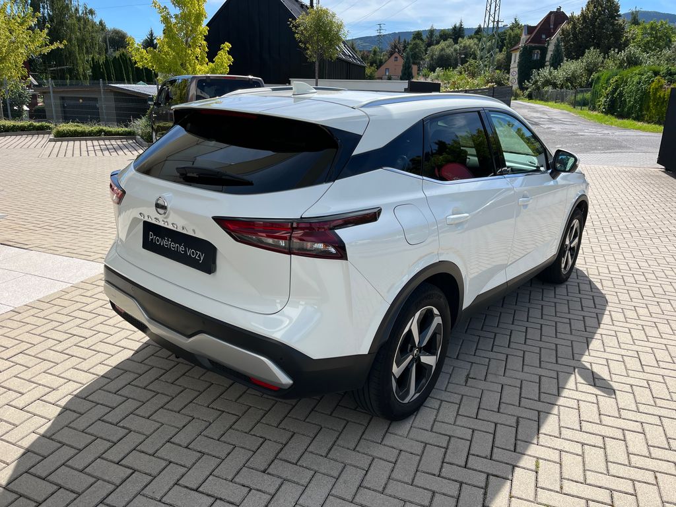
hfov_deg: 67.3
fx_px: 508
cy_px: 254
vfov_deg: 53.1
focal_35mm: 26
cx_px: 338
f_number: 1.6
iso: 50
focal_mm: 5.1
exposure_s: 1/2463
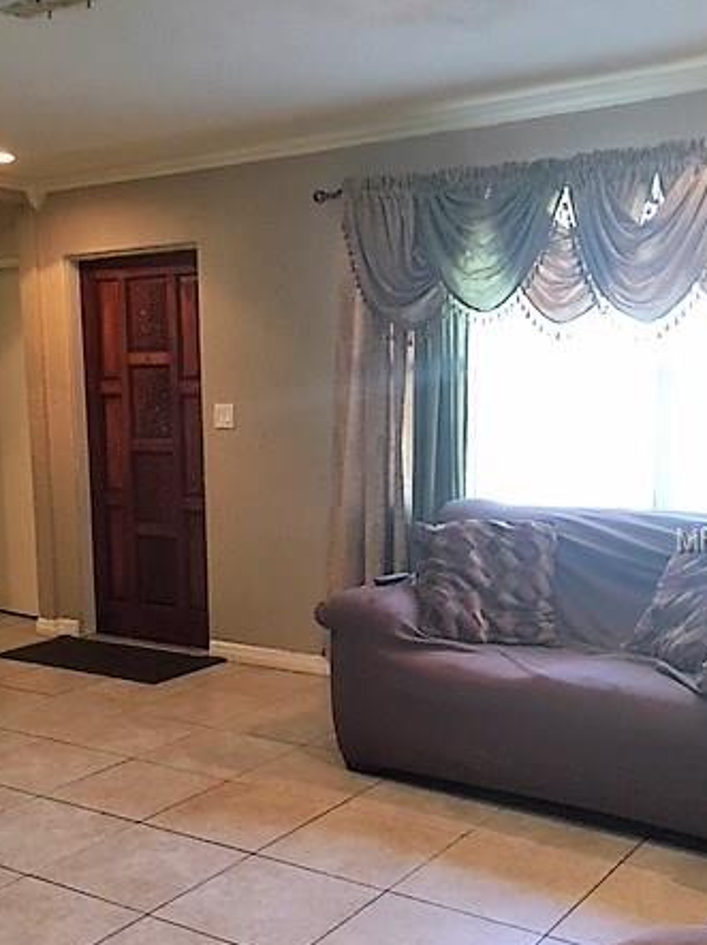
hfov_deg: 34.2
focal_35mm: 42
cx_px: 293
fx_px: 1145
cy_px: 541
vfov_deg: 44.7
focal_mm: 4.15
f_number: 2.2
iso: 125
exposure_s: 1/30
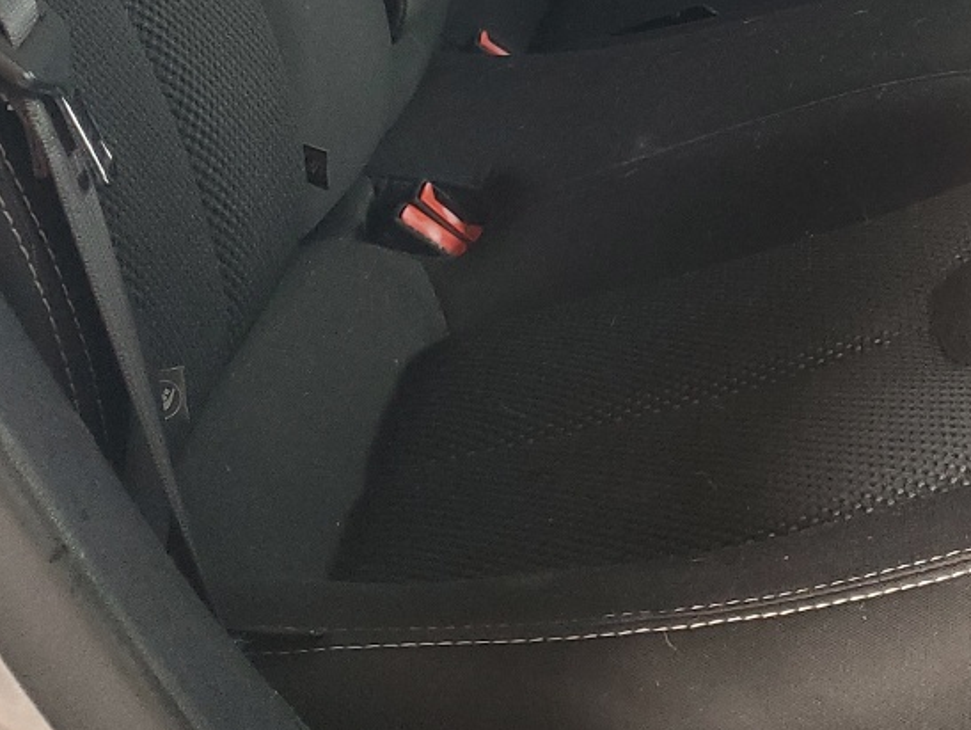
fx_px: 2133
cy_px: -256
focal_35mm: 76
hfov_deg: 24.2
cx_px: 1037
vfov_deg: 18.0
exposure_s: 1/60.2
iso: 108
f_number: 1.5
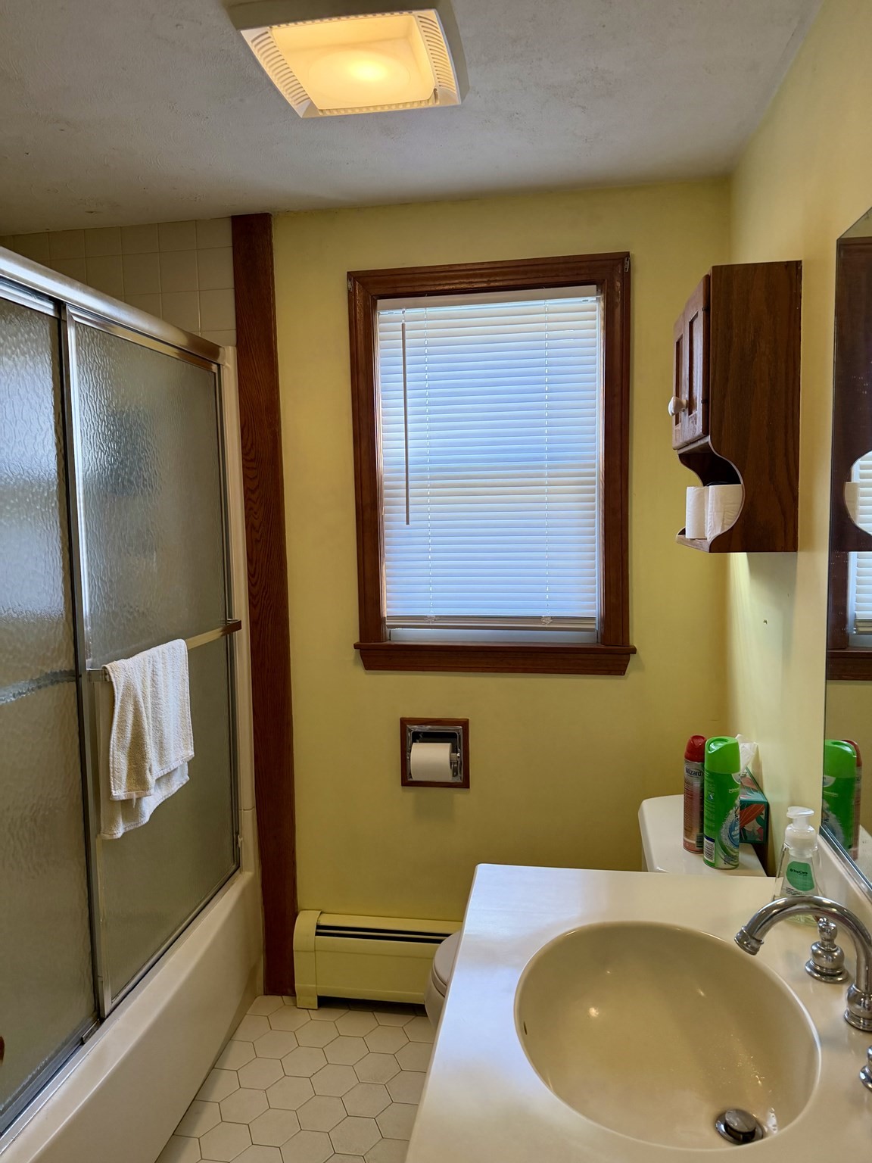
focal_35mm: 24
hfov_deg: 56.8
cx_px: 436
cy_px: 582
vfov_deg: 71.6
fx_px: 806
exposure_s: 1/120
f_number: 1.78
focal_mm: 6.76
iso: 200
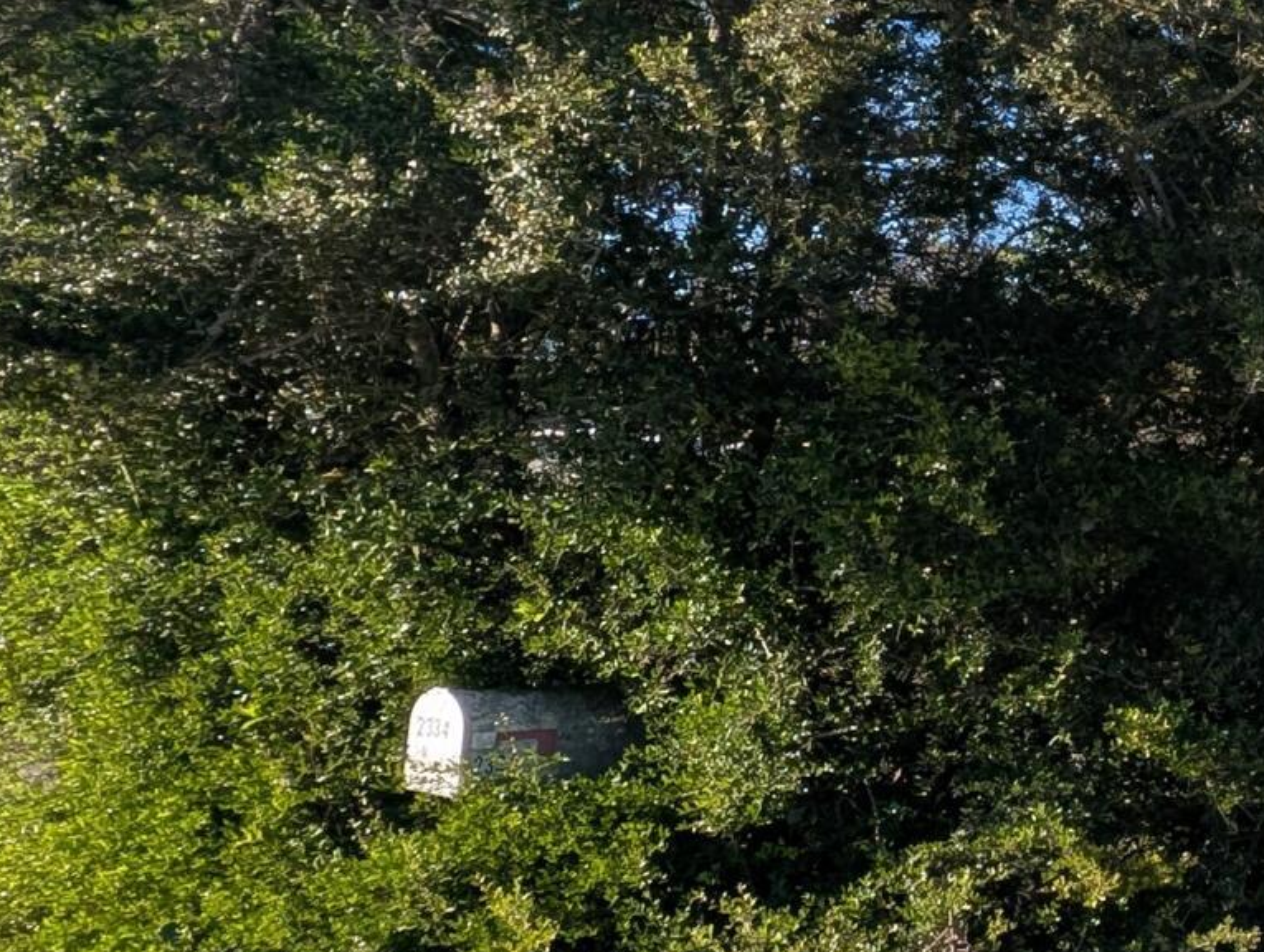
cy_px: 410
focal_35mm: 51
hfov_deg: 26.9
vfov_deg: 28.6
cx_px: 1885
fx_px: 1865
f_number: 2.2
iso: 57
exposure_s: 1/845
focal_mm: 1.95
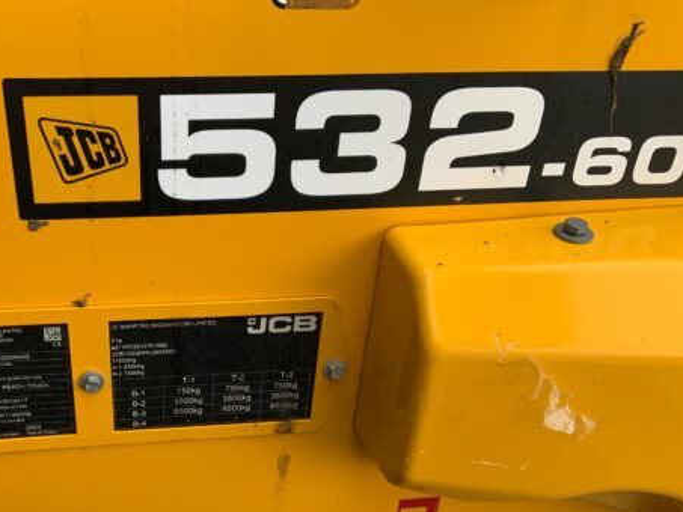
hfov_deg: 45.0
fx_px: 809
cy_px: 337
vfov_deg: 34.9
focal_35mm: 41
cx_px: 219
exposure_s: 1/122
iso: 64
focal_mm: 3
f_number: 1.8
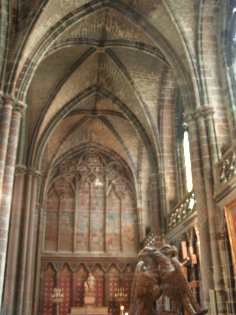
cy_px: 158
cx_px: 118
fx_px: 345
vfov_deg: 49.0
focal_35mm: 38
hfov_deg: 37.7
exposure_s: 1/1.6
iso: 200
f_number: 2.8
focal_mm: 5.8
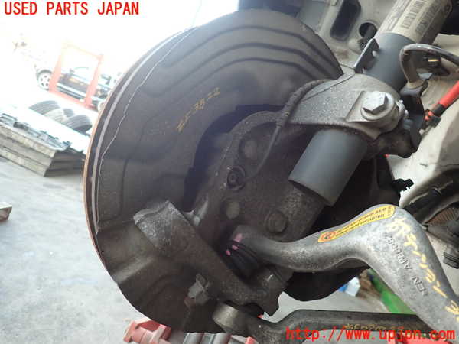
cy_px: 172
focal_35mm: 25
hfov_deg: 69.4
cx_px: 230
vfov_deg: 54.9
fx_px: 331
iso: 200
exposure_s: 1/40
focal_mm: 4.5
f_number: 2
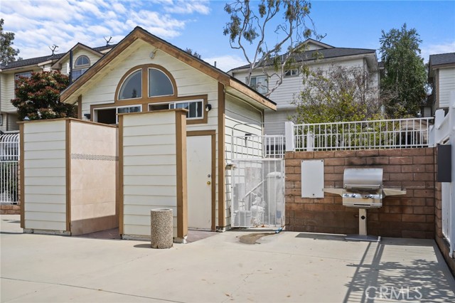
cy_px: 152
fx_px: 379
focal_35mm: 30
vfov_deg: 43.6
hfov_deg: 62.0
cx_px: 228
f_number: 9
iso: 1250
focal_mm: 30
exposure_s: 1/500
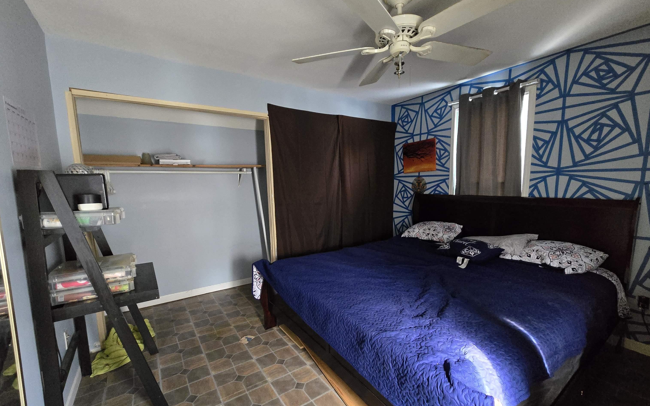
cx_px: 326
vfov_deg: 78.6
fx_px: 248
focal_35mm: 14
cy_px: 214
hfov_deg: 105.3
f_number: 2.2
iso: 1600
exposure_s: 1/60
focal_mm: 2.2
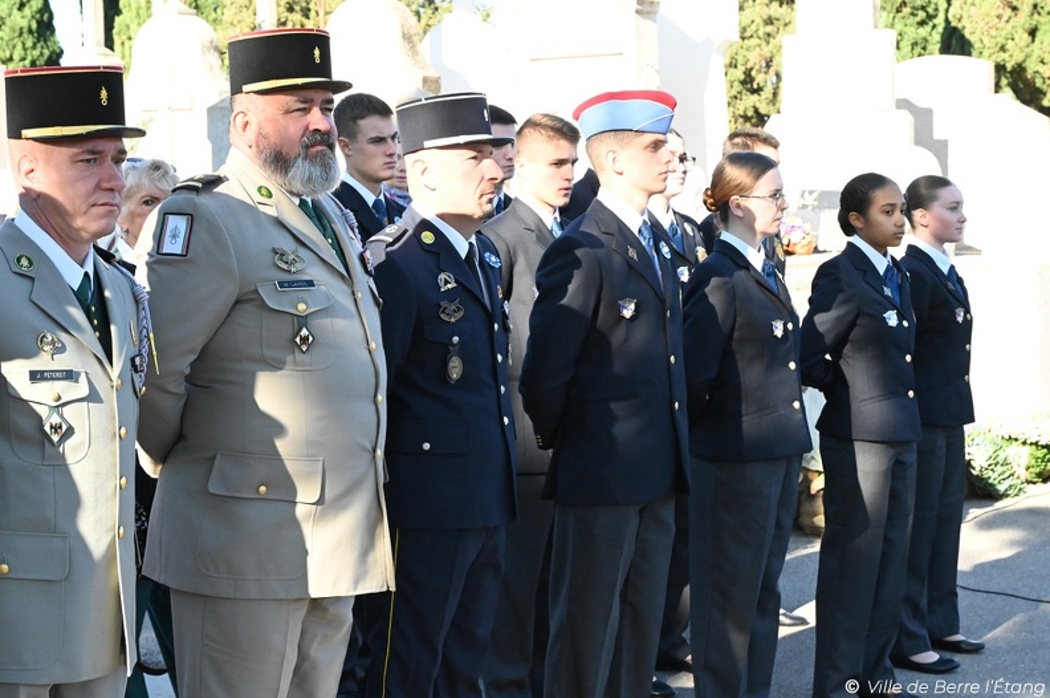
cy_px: 349
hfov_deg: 29.3
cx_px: 525
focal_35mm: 69
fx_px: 2010
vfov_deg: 19.7
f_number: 11
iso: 10000
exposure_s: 1/2000
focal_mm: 69
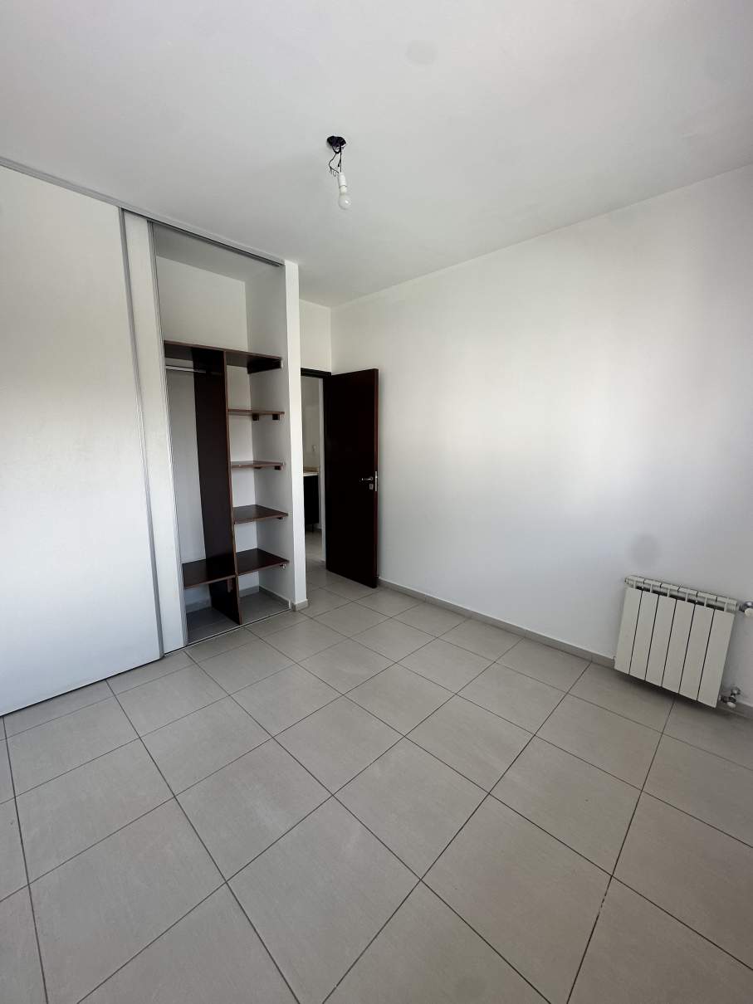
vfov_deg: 102.1
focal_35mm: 14
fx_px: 406
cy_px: 502
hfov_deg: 85.7
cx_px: 376
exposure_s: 1/99
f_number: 2.2
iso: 50
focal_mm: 2.22
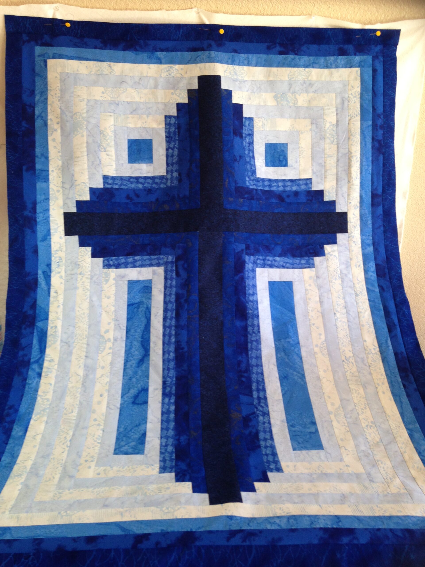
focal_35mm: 33
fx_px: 540
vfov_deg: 55.4
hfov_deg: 42.9
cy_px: 284
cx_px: 212
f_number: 2.4
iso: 64
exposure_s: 1/60
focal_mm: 4.12
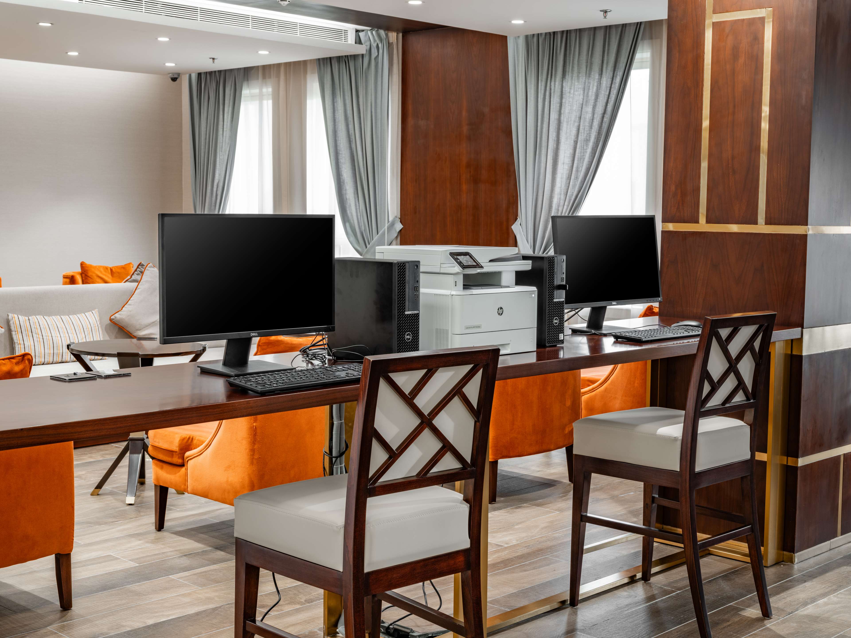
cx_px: 426
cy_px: 319
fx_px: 1254
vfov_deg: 28.6
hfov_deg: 37.5
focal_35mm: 51
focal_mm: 64
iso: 100
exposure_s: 6.5
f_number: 16
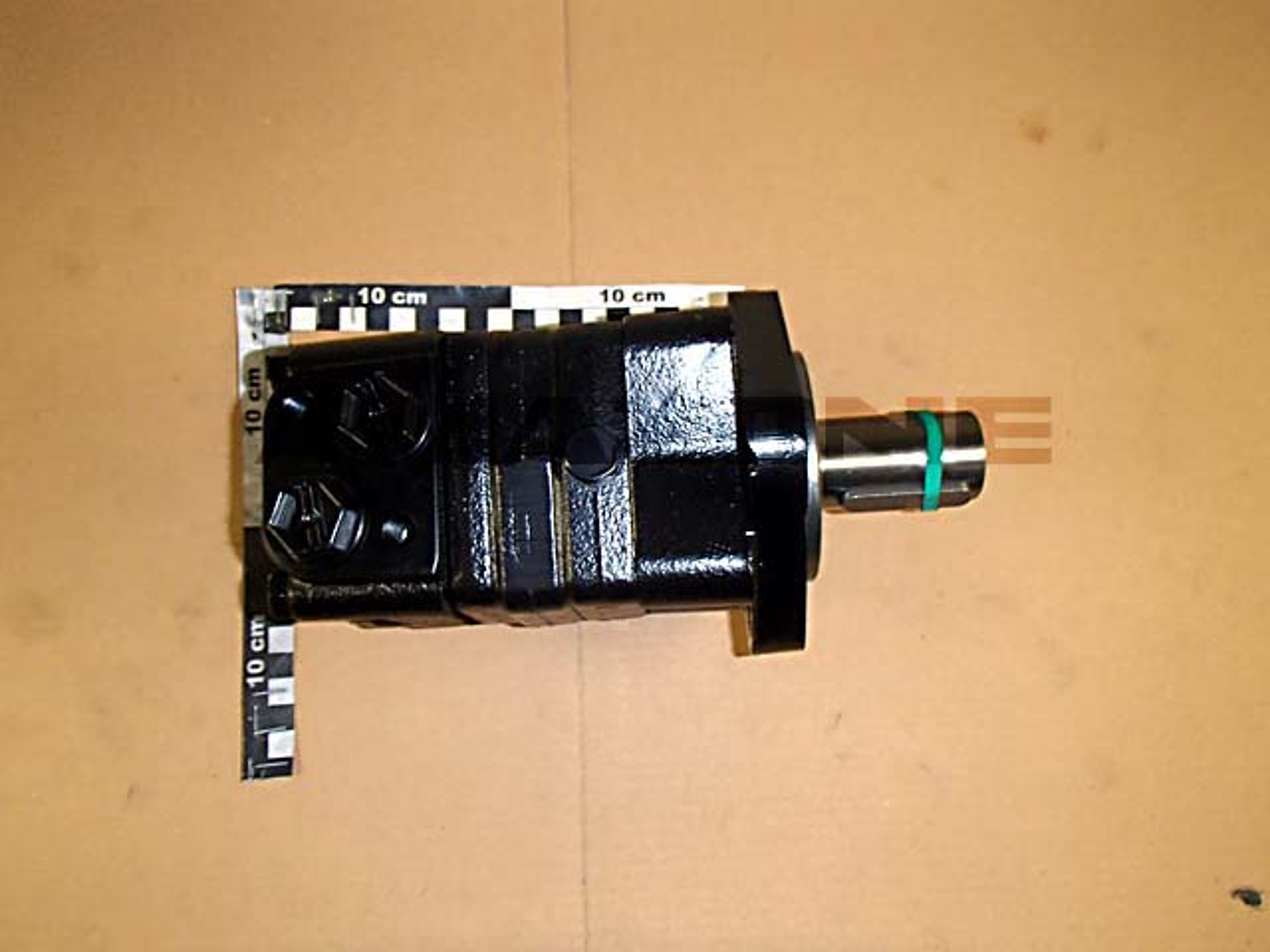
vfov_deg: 49.7
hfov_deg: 63.4
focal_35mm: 28
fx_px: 1027
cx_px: 635
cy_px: 476
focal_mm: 5
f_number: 11
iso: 200
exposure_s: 1/30
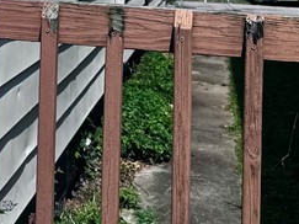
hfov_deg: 18.7
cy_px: -111
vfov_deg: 13.8
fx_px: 872
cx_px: -28
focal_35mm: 101
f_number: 1.78
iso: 80
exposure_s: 1/9009
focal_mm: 6.76
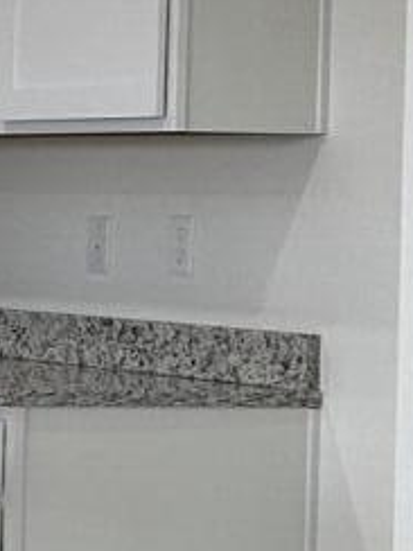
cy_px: 280
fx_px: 3134
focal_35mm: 197
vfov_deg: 10.0
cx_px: -1160
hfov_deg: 6.3
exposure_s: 1/131
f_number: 1.78
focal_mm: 6.86
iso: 100
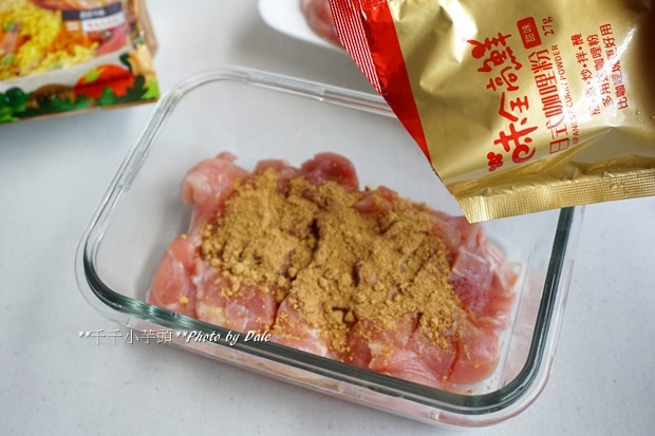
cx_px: 328
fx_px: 764
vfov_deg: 31.9
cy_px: 218
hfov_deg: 46.4
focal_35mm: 42
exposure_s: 1/60
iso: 500
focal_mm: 28
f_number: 4.5
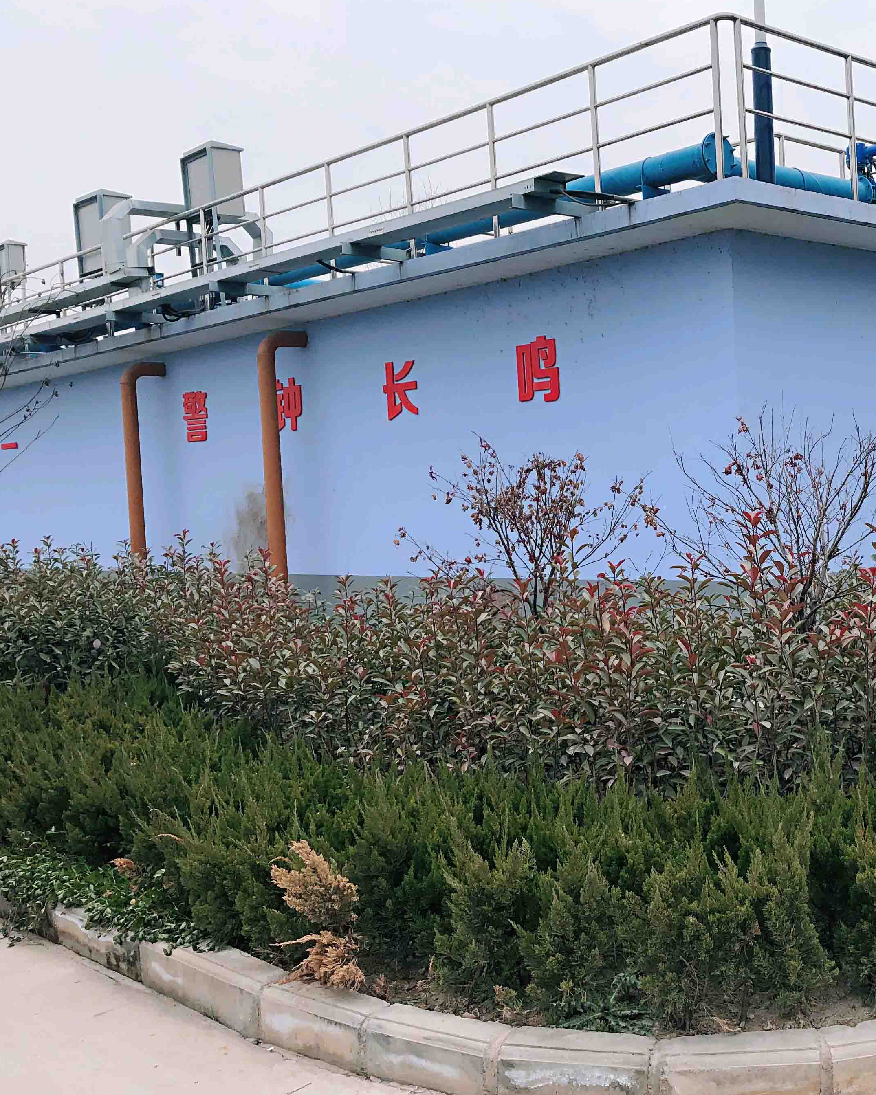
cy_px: 527
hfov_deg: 35.1
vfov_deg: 44.8
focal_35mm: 41
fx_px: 1329
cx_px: 724
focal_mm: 4
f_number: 1.8
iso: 20
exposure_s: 1/454
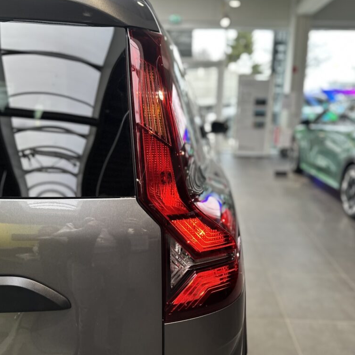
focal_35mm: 29
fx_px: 336
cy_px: 176
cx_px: 181
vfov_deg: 55.6
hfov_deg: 55.6
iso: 100
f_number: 1.78
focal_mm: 6.86
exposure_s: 1/100
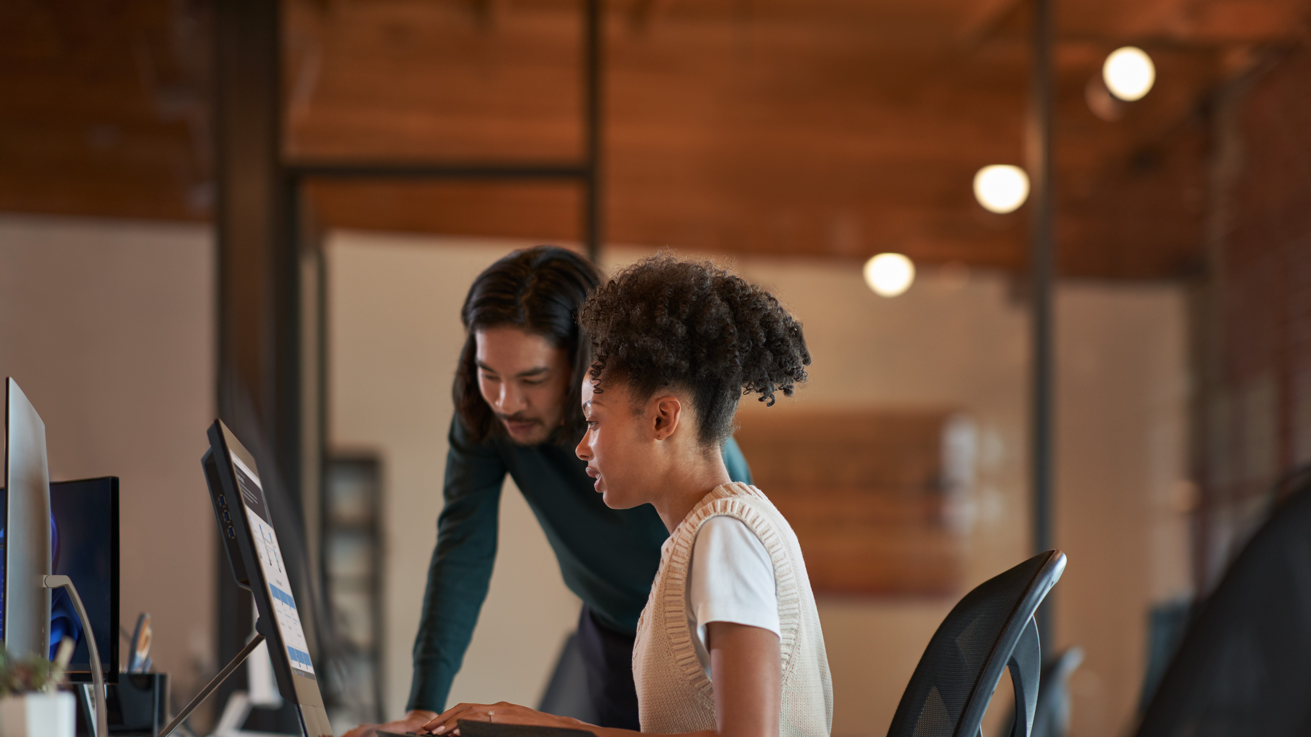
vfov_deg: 13.4
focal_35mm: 90
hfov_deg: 23.7
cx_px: 649
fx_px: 3129
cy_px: 402
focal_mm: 85
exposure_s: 1/200
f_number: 1.6
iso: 500
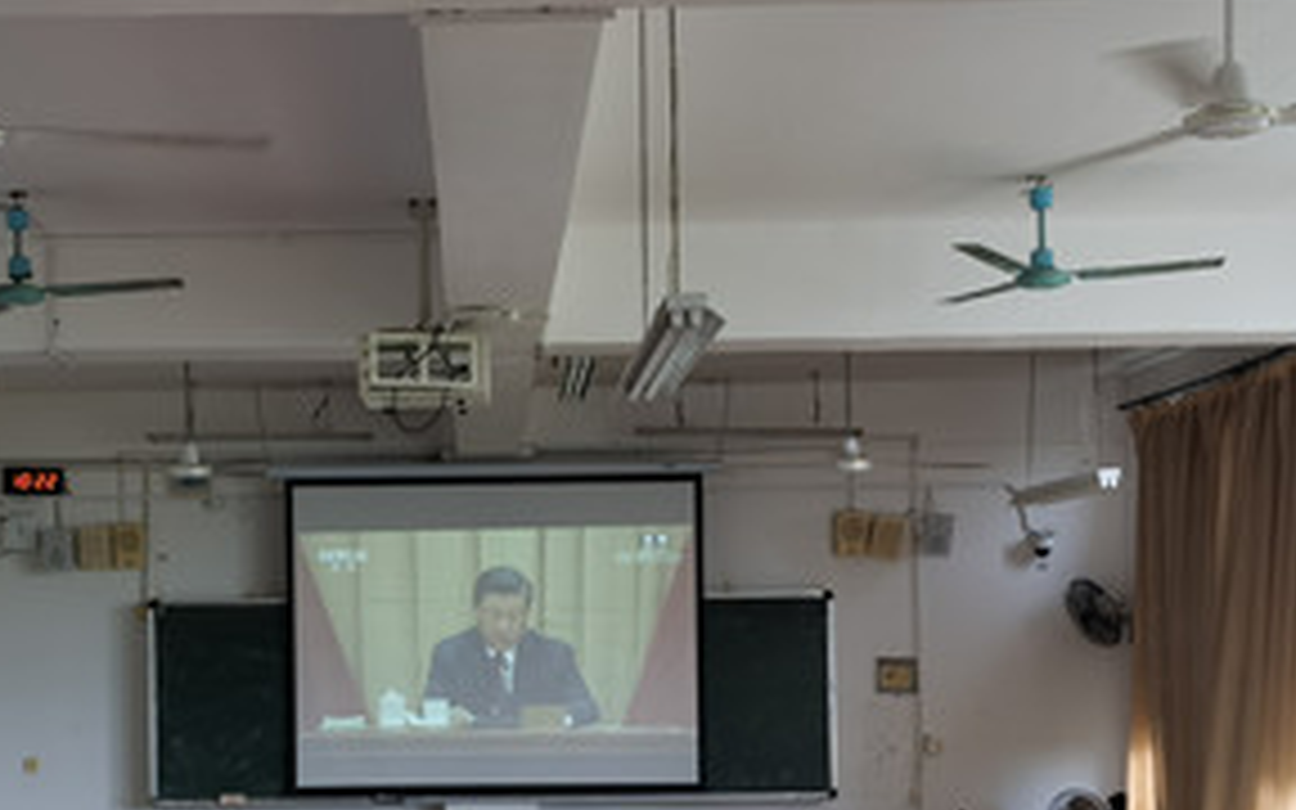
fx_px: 2190
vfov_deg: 20.7
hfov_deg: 32.8
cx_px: 468
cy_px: 673
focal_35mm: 62
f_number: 1.6
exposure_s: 1/120
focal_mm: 5.56
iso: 125
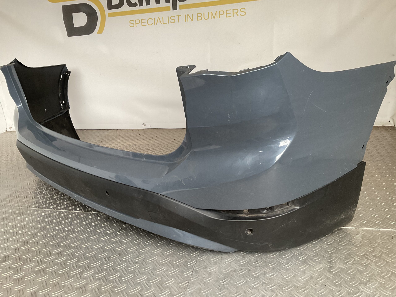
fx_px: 332
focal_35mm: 29
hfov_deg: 61.7
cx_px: 198
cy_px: 148
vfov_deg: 48.2
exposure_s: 1/120
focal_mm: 3
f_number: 1.8
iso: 64
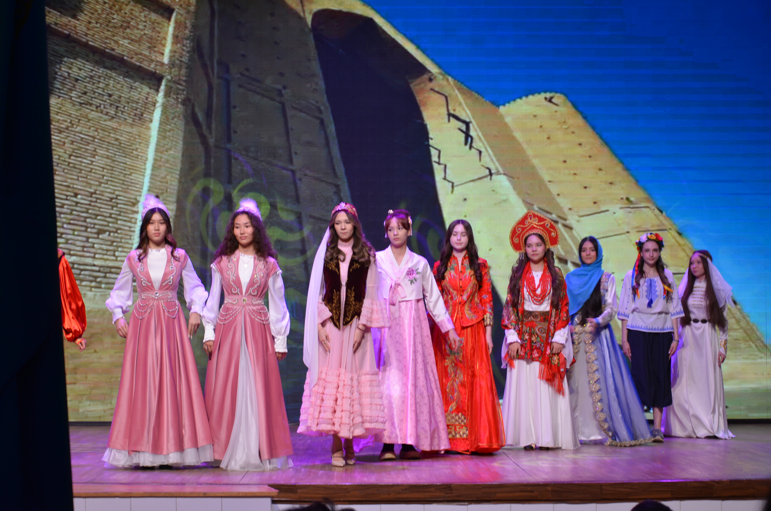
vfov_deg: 17.4
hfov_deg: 26.0
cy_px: 256
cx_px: 386
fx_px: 1667
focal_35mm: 78
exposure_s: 1/60
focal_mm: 52
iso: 560
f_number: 5
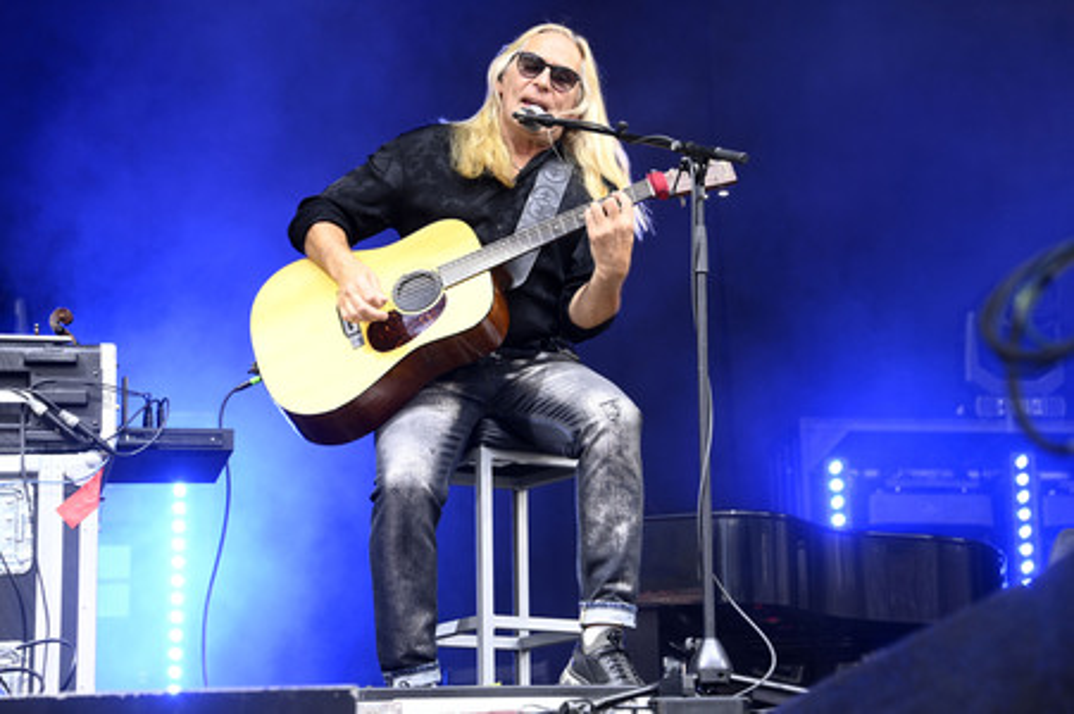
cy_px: 357
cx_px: 537
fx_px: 4024
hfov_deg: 15.2
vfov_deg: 10.1
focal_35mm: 135
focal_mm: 135
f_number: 6.3
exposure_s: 1/200
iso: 640
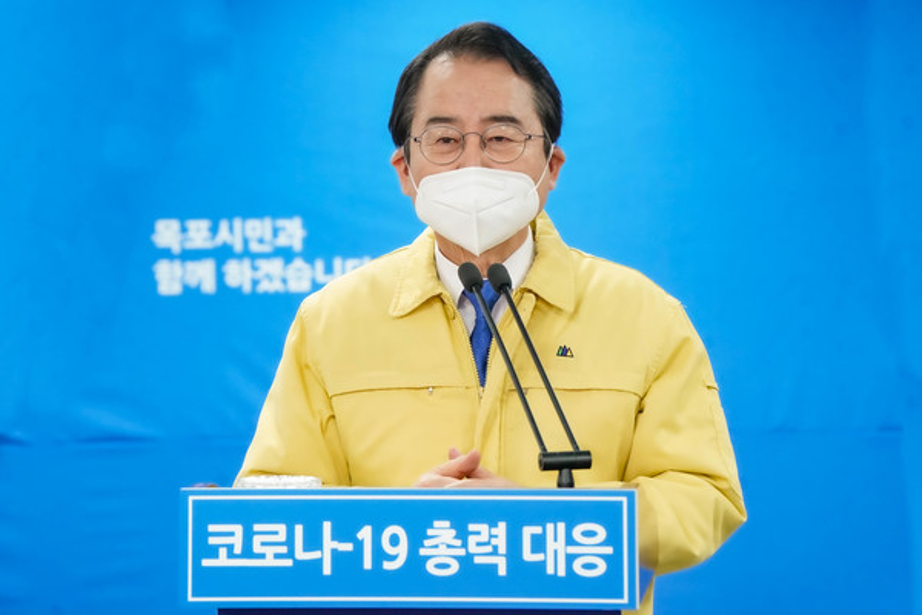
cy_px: 308
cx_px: 461
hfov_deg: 17.1
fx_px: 3073
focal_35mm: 120
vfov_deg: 11.4
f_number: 7.1
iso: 5000
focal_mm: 120
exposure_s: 1/160
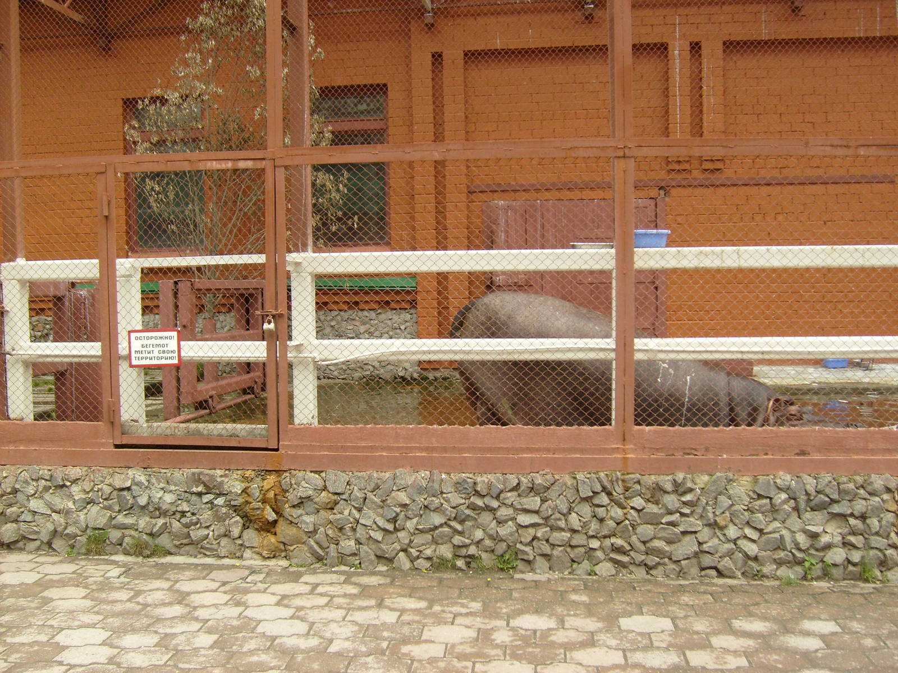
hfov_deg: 52.6
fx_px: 908
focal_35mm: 35
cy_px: 336
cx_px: 449
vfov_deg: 40.7
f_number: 2.8
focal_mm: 5.8
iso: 80
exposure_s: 1/250
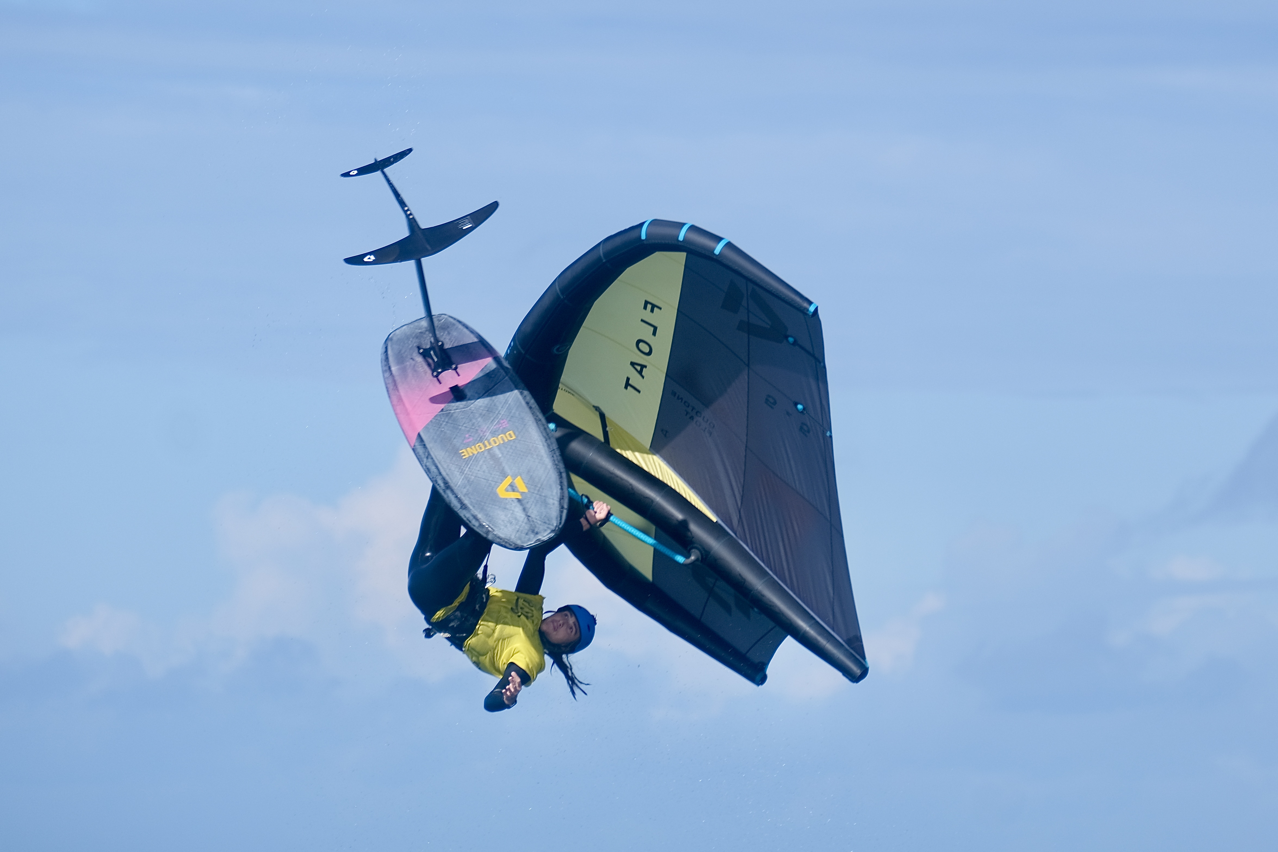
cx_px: 639
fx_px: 10648
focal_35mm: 300
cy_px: 426
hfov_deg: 6.9
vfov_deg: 4.6
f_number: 4.8
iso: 160
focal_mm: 200
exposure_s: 1/1300
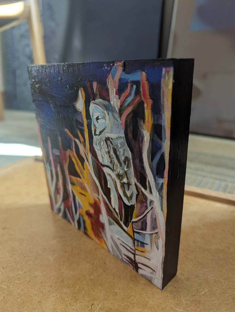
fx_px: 217
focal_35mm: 24
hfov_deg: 56.9
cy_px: 156
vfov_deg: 71.5
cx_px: 118
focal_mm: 6.81
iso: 745
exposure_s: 1/144
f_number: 1.85
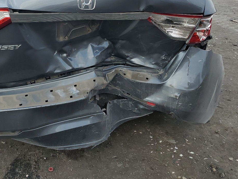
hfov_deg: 41.4
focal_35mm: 45
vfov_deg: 31.1
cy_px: 29
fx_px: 309
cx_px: 76
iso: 50
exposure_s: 1/1667
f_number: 1.5
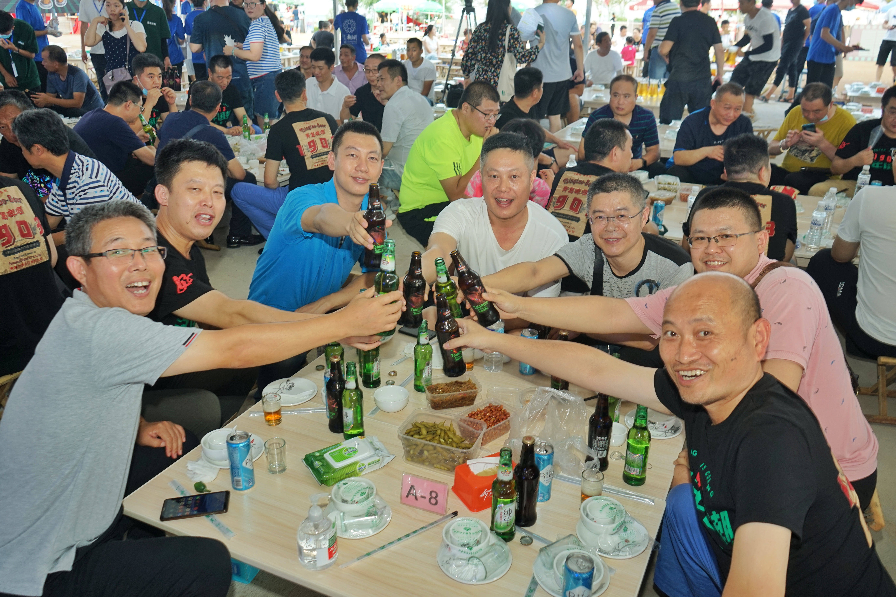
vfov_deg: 45.0
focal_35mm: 29
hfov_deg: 63.7
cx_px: 454
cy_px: 303
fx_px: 722
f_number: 5
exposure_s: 1/60
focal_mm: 28
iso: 250
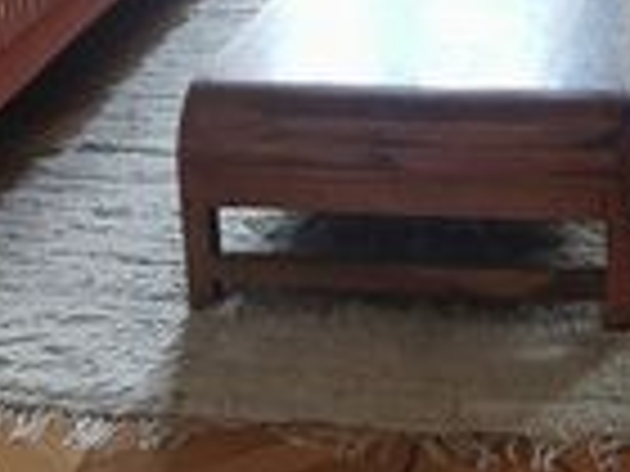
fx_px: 1565
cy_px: -337
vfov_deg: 15.2
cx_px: 603
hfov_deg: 22.1
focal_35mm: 86
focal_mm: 2.26
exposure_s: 1/50
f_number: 2.2
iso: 160
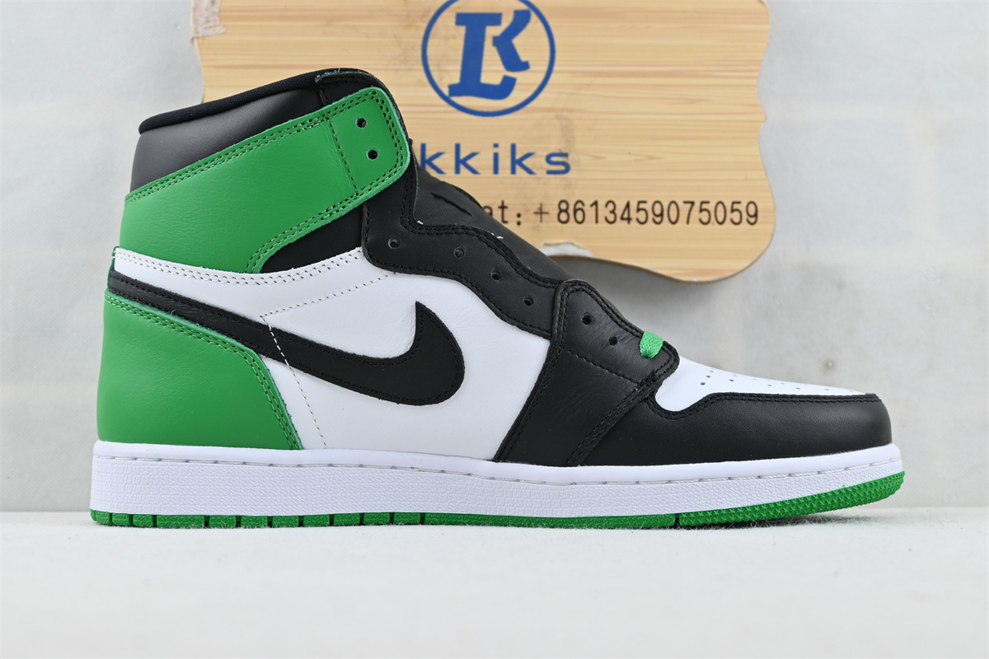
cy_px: 330
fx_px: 1257
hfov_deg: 43.0
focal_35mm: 46
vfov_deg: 29.4
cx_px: 494
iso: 100
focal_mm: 30.5
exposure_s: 1/50
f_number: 4.8
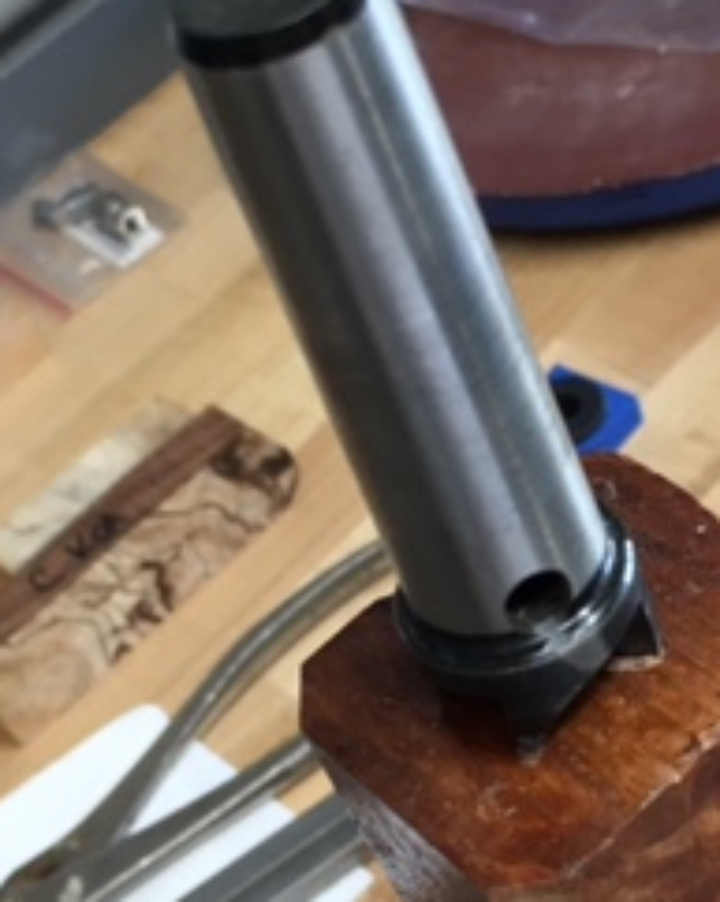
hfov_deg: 20.2
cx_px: 533
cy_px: 533
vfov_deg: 25.4
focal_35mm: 75
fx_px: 2002
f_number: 2.2
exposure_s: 1/30
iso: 32
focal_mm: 4.15
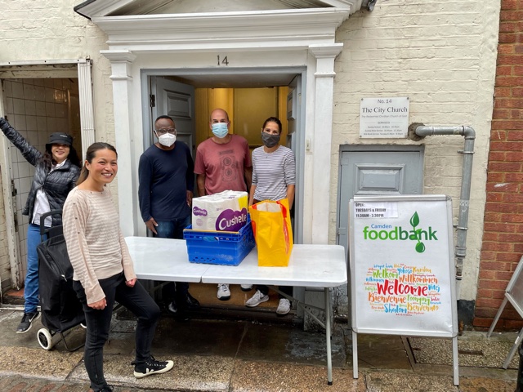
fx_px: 393
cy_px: 196
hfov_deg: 67.3
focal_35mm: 26
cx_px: 262
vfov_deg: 53.1
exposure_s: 1/171
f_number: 1.6
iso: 32
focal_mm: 4.2
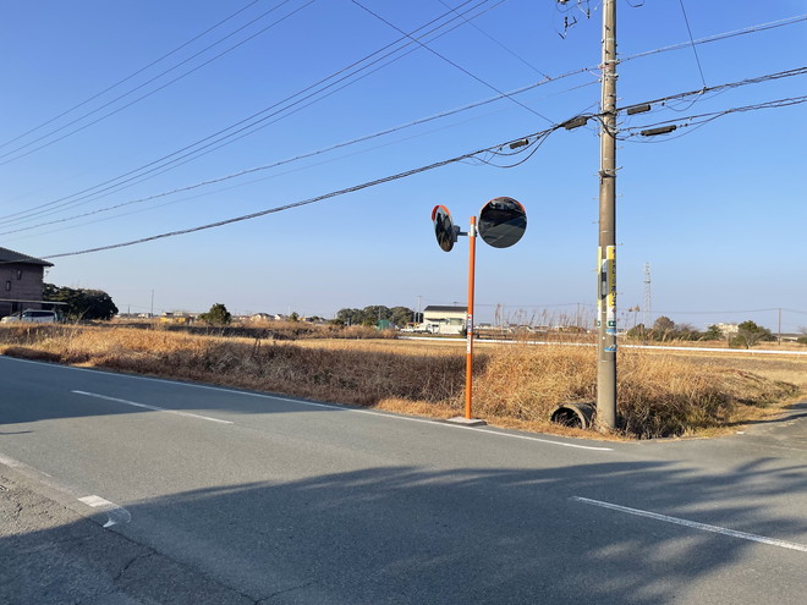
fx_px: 606
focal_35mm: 26
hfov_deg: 67.3
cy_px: 302
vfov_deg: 53.1
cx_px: 404
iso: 32
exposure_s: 1/2564
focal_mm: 4.2
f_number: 1.6
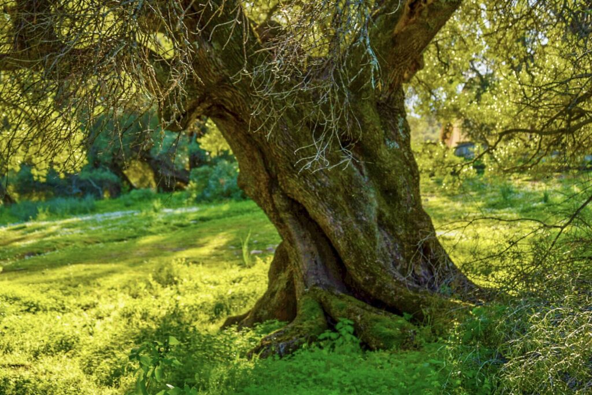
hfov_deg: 29.9
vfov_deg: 20.2
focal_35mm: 68
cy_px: 198
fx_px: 1110
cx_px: 296
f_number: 7.1
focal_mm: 45
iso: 100
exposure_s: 1/160
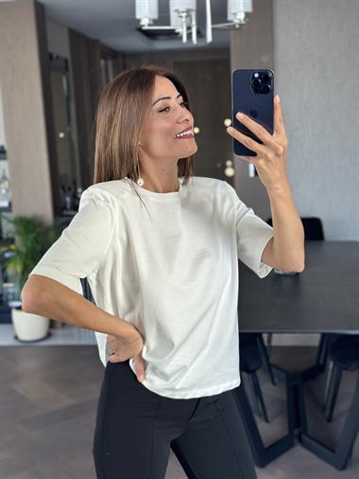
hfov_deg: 30.3
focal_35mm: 48
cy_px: 240
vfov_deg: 39.6
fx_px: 663
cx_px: 180
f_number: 1.78
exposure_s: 1/75
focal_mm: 6.86
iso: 100
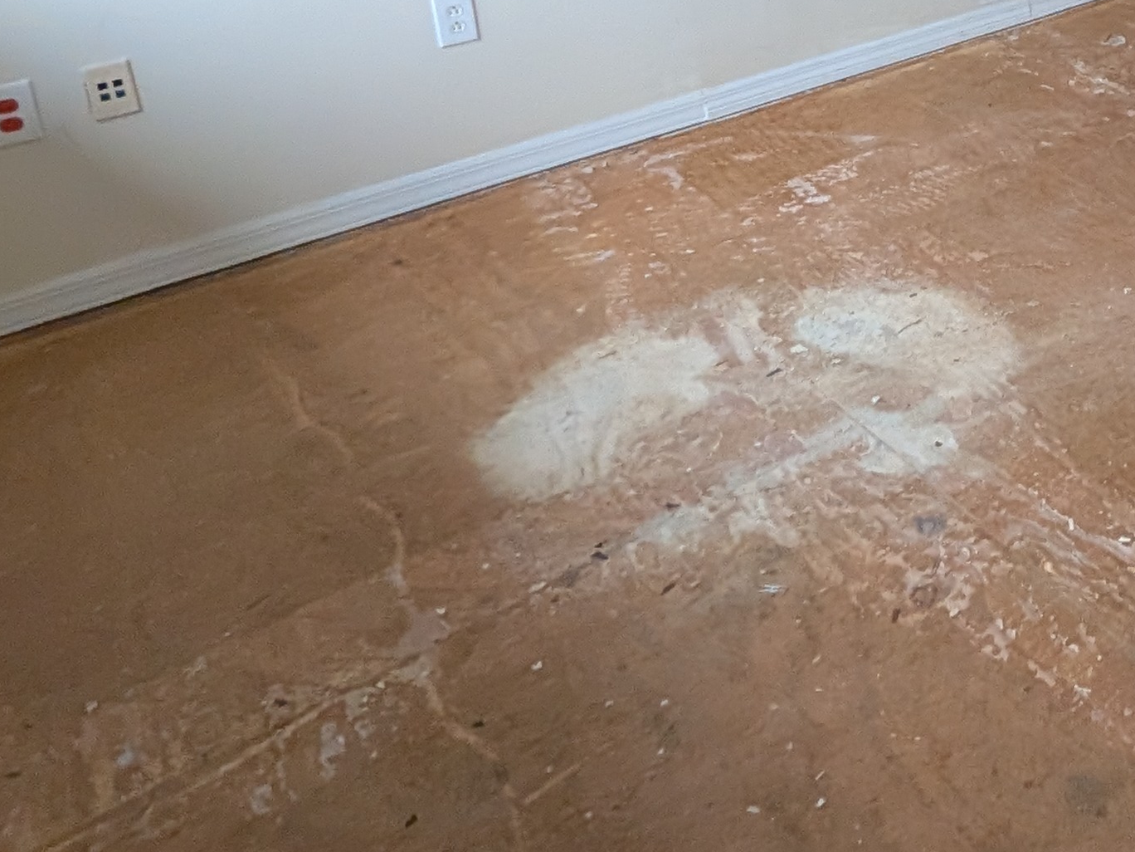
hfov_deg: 37.5
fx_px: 1246
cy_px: -120
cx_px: 1348
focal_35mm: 38
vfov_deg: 32.4
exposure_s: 1/108
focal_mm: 1.54
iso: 385
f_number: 2.2
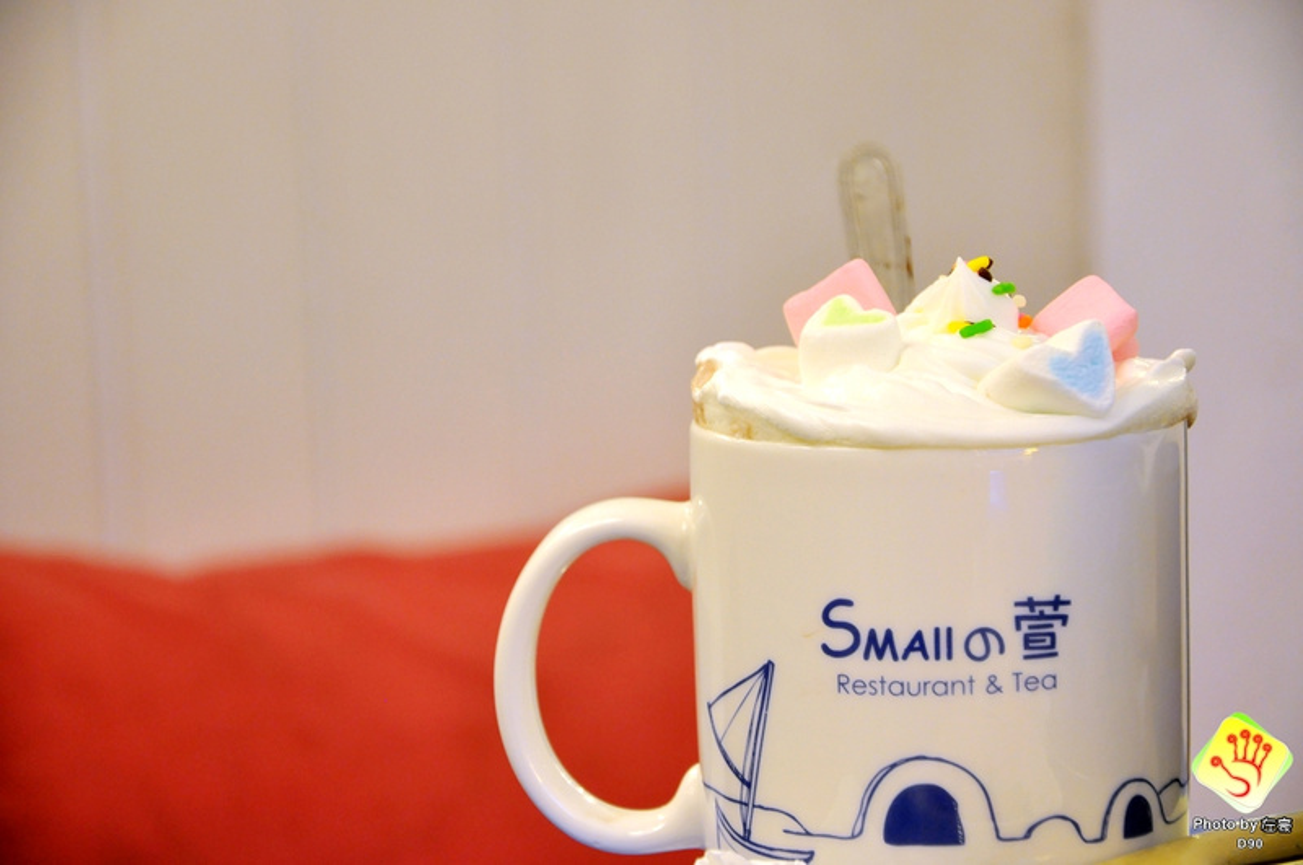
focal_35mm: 138
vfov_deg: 9.9
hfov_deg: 14.9
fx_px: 4988
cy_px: 432
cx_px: 652
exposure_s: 1/6
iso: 800
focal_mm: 92
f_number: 5.6
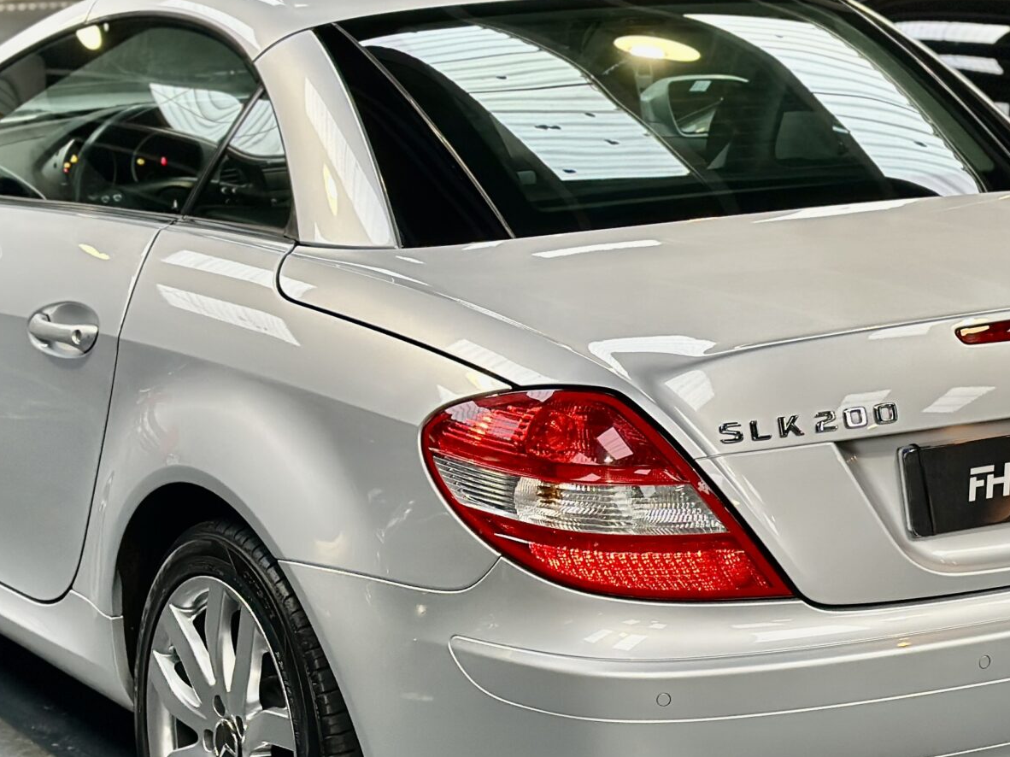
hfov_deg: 18.9
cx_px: 550
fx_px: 3034
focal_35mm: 104
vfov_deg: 14.2
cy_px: 357
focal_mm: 6.86
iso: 125
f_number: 1.78
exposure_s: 1/115
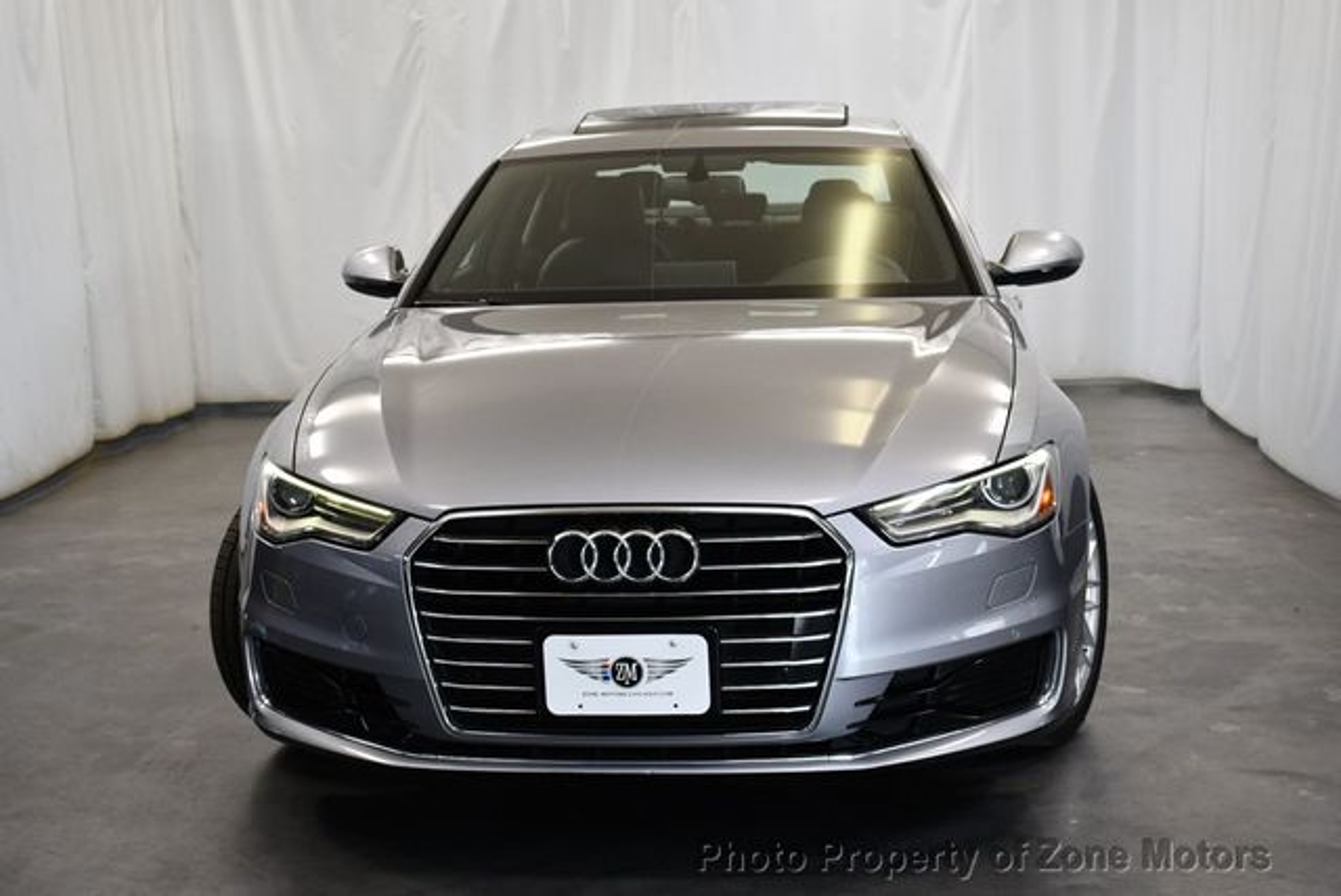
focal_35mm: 50
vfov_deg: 27.0
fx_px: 1864
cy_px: 448
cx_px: 670
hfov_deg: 39.6
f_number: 4
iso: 800
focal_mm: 25
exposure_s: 1/160
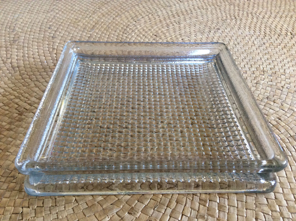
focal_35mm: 32
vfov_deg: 44.1
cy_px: 110
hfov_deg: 56.9
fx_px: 273
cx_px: 148
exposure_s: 1/25
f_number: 2.4
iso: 160
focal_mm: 3.3
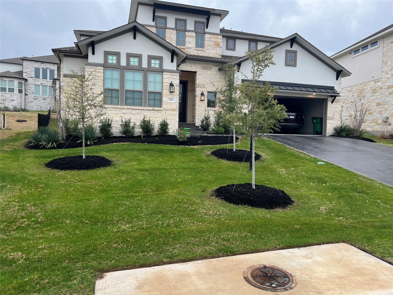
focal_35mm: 26
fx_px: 295
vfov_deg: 53.1
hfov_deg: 67.3
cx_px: 196
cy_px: 148
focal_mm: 5.7
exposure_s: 1/572
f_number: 1.5
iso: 50
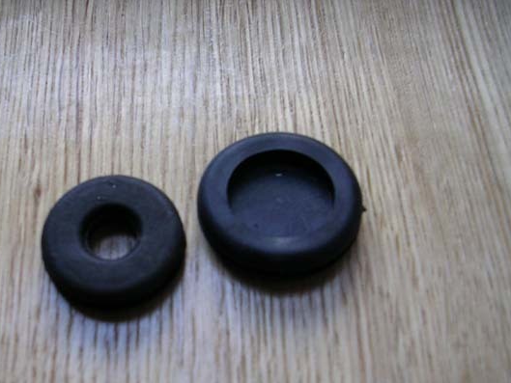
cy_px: 231
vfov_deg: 31.4
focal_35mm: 46
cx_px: 203
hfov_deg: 41.0
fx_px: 679
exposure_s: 1/30
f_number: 2.8
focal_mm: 5.8
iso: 50
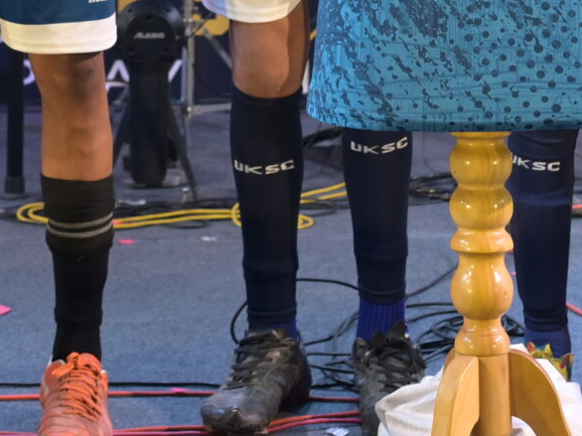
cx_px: 361
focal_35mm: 128
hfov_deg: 15.4
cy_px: -317
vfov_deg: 10.9
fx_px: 2153
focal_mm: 30.5
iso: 1000
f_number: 4
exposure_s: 1/320
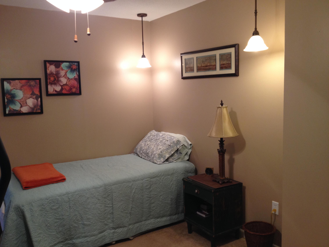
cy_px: 124
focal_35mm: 35
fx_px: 333
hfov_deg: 52.6
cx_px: 164
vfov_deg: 40.7
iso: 100
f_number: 2.4
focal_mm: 4.28
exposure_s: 1/20
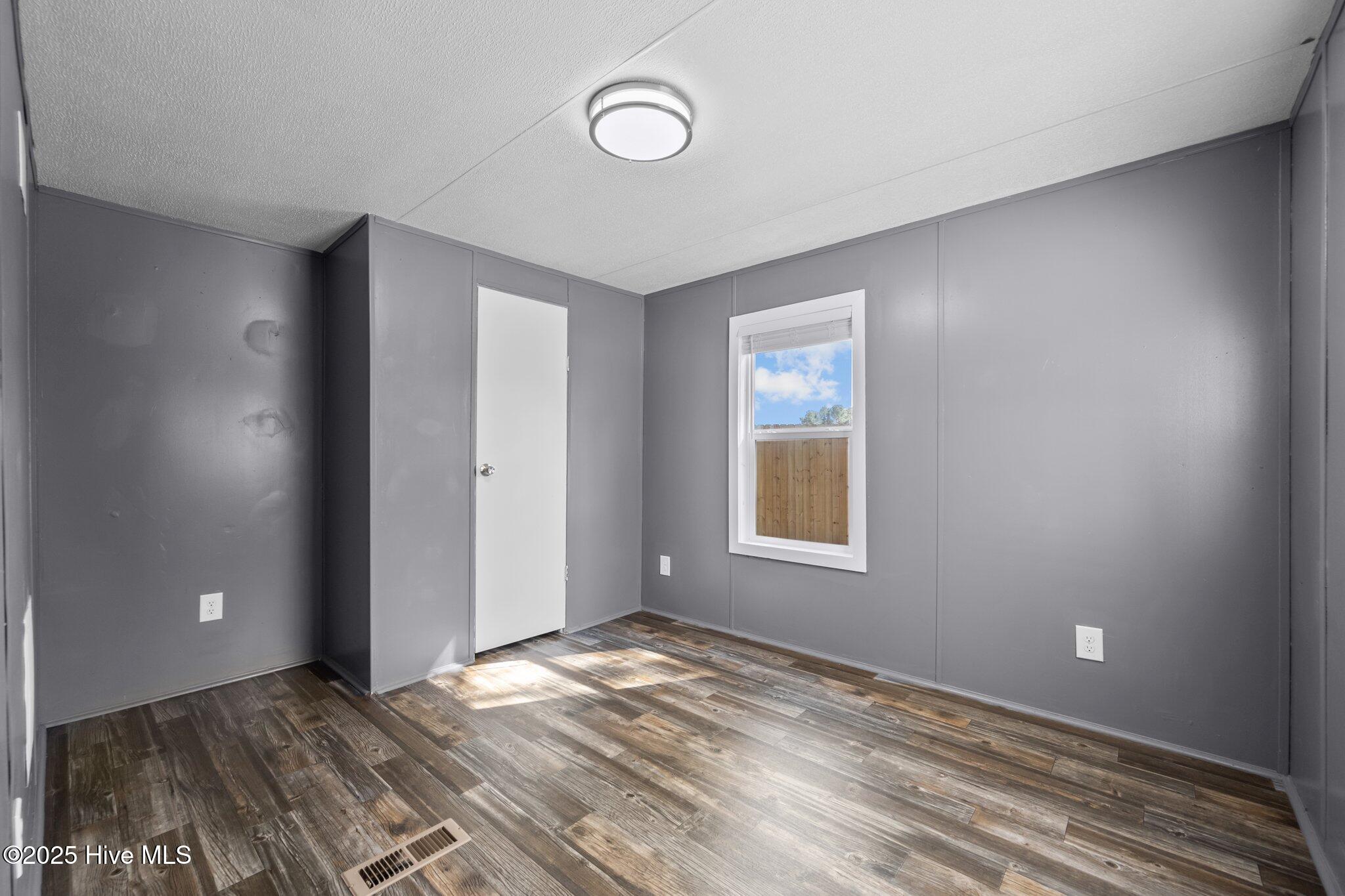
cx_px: 672
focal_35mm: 14
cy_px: 448
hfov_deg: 104.3
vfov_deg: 81.2
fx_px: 523
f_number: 7.1
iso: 640
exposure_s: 1/13
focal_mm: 14
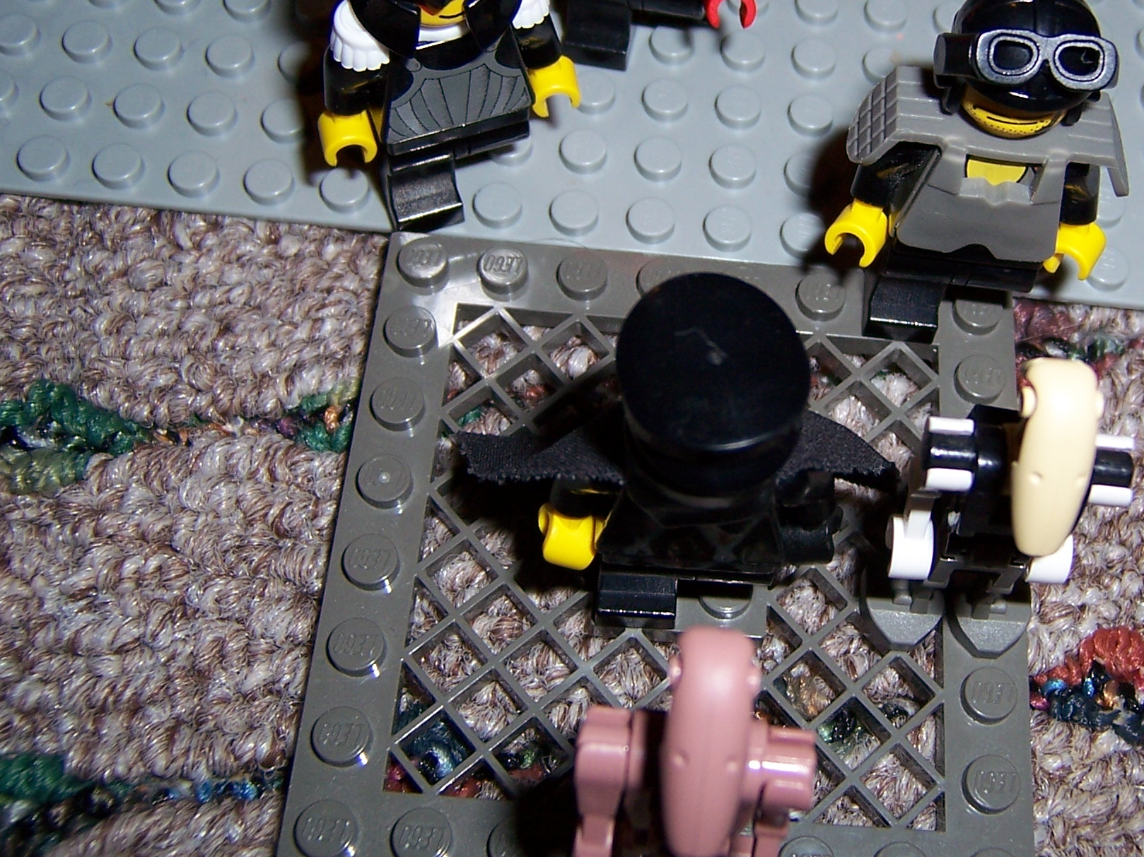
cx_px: 708
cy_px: 311
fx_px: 1553
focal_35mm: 47
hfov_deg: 40.2
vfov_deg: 30.7
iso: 80
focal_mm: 5.5
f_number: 2.8
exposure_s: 1/60
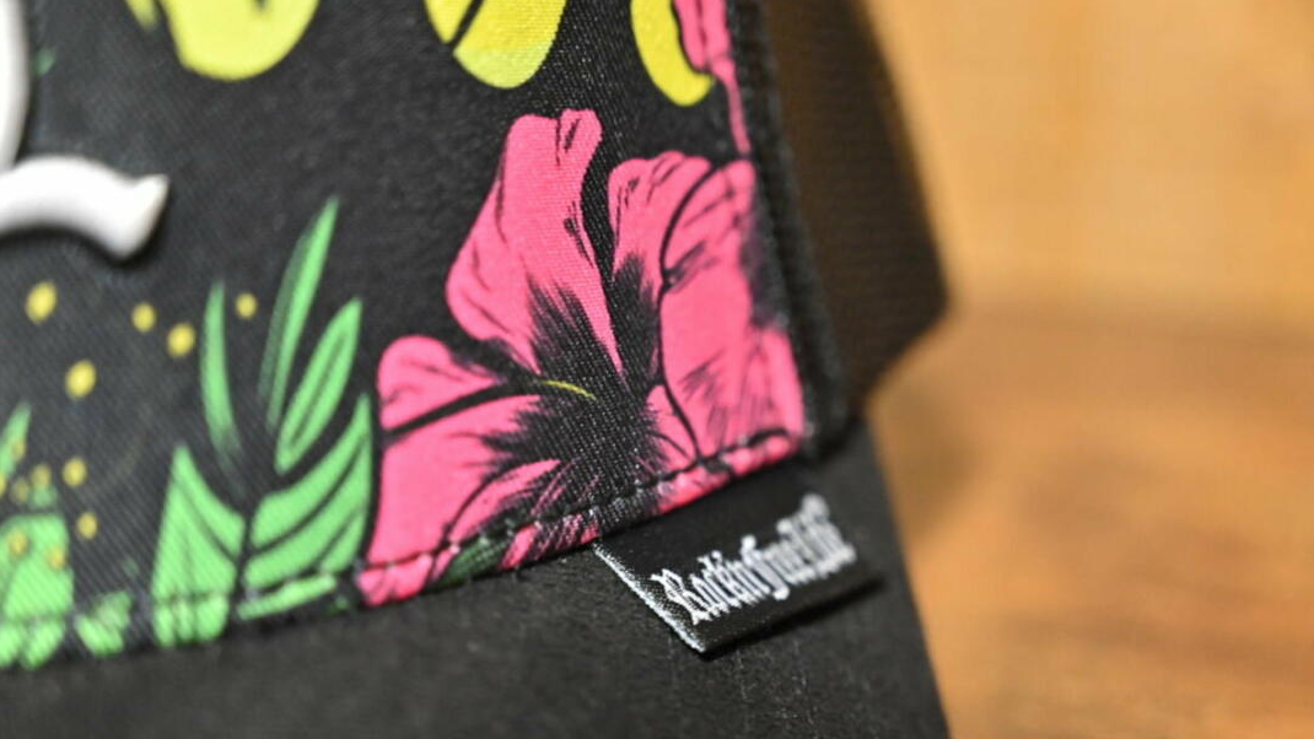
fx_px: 2578
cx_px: 659
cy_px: 405
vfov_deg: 16.3
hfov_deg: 28.6
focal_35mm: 74
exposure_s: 1/80
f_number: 4
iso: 4000
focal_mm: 70
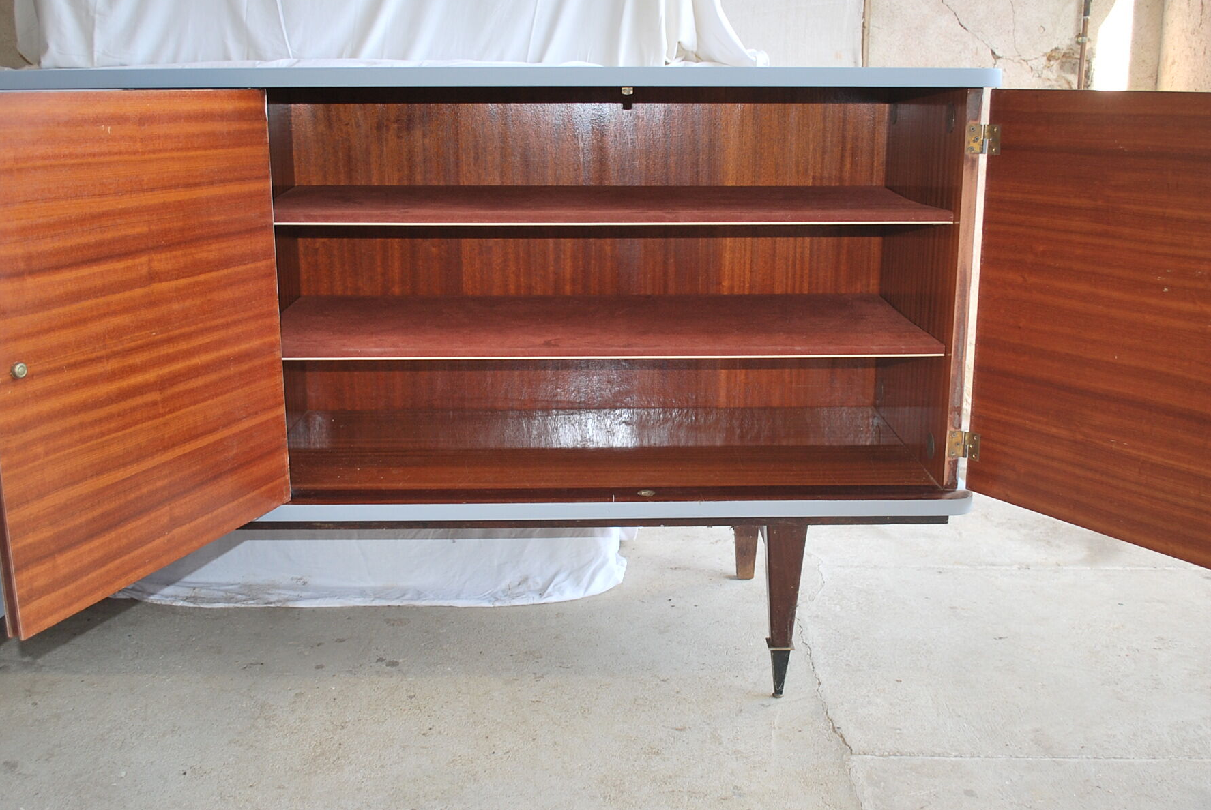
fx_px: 1212
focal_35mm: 36
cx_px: 626
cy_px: 393
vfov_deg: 37.0
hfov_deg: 53.1
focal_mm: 22
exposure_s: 1/60
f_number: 4
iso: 200
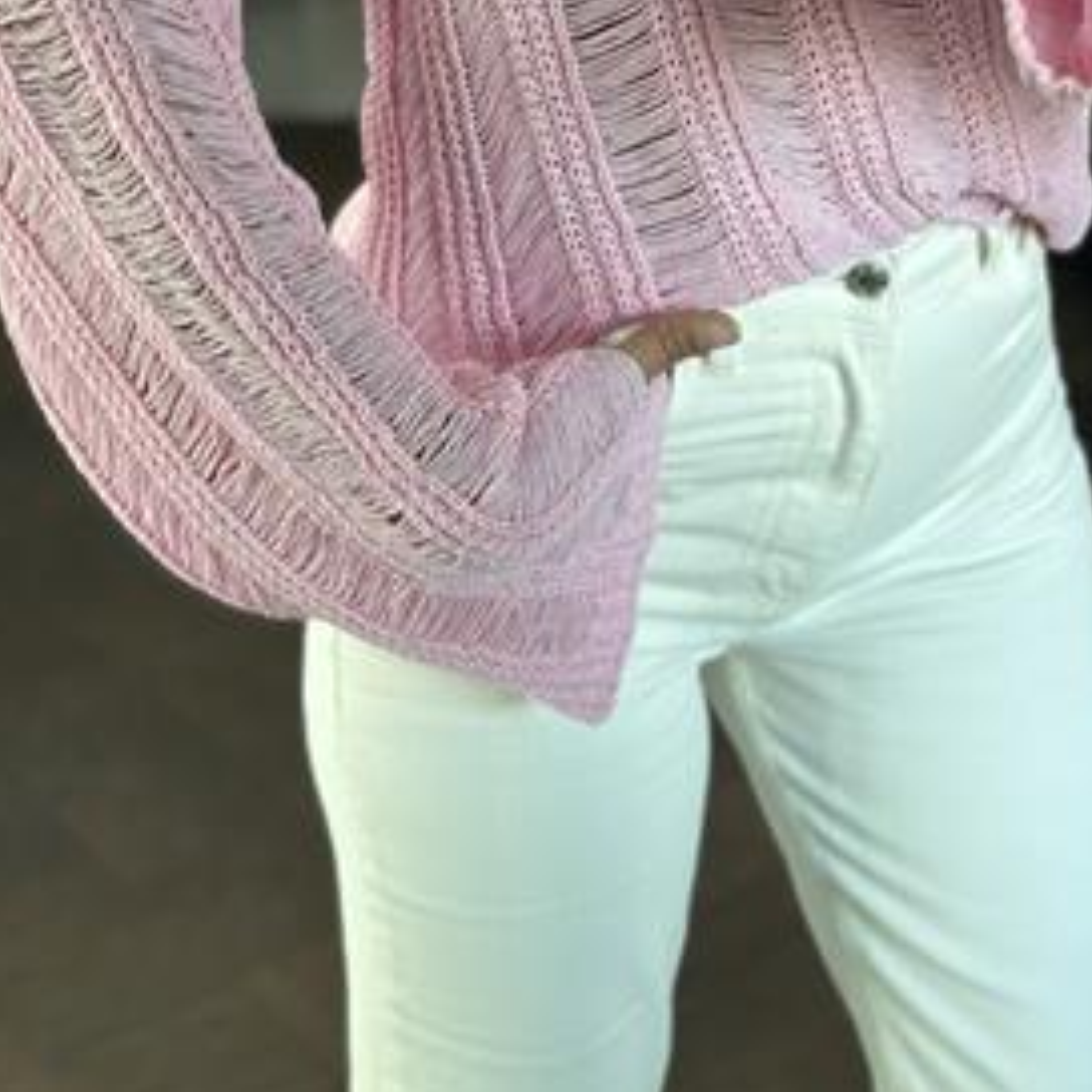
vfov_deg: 21.5
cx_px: 674
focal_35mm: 79
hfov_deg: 21.9
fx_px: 2820
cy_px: 141
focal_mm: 6.86
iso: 100
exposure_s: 1/75
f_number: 1.78
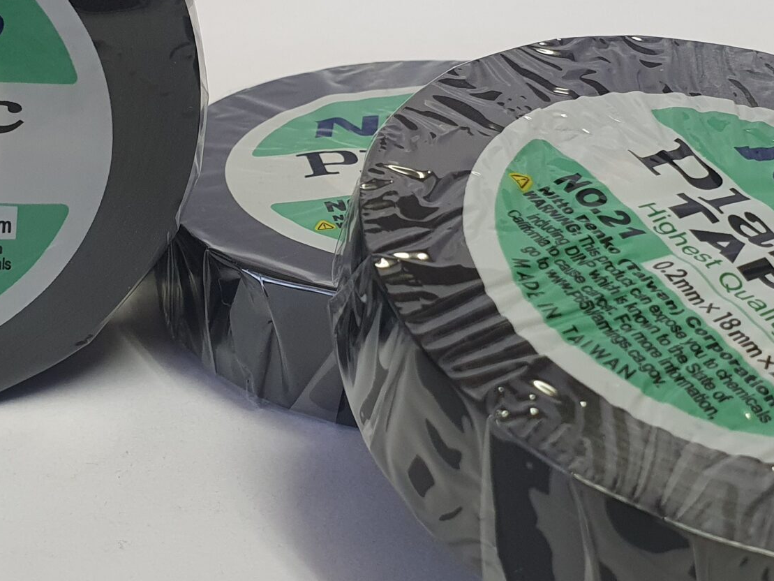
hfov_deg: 32.1
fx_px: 1342
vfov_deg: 24.1
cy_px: 140
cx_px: 304
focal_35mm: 60
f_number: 2.4
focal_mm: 4.32
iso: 200
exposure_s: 1/50
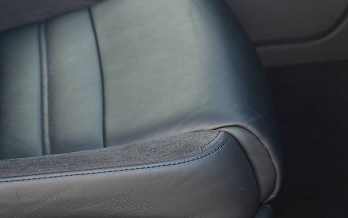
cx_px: 153
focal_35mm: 133
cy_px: 98
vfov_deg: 9.9
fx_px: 1258
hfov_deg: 15.7
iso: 800
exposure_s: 1/30
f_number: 5.3
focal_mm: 75
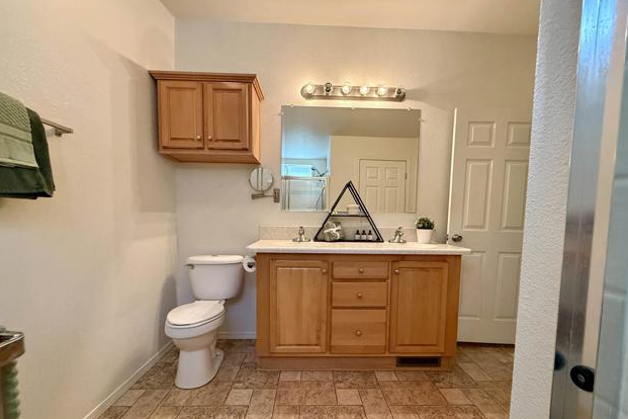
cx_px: 318
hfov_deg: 100.4
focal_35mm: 15
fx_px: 262
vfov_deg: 76.9
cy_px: 238
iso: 500
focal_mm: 2.22
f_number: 2.2
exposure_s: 1/120
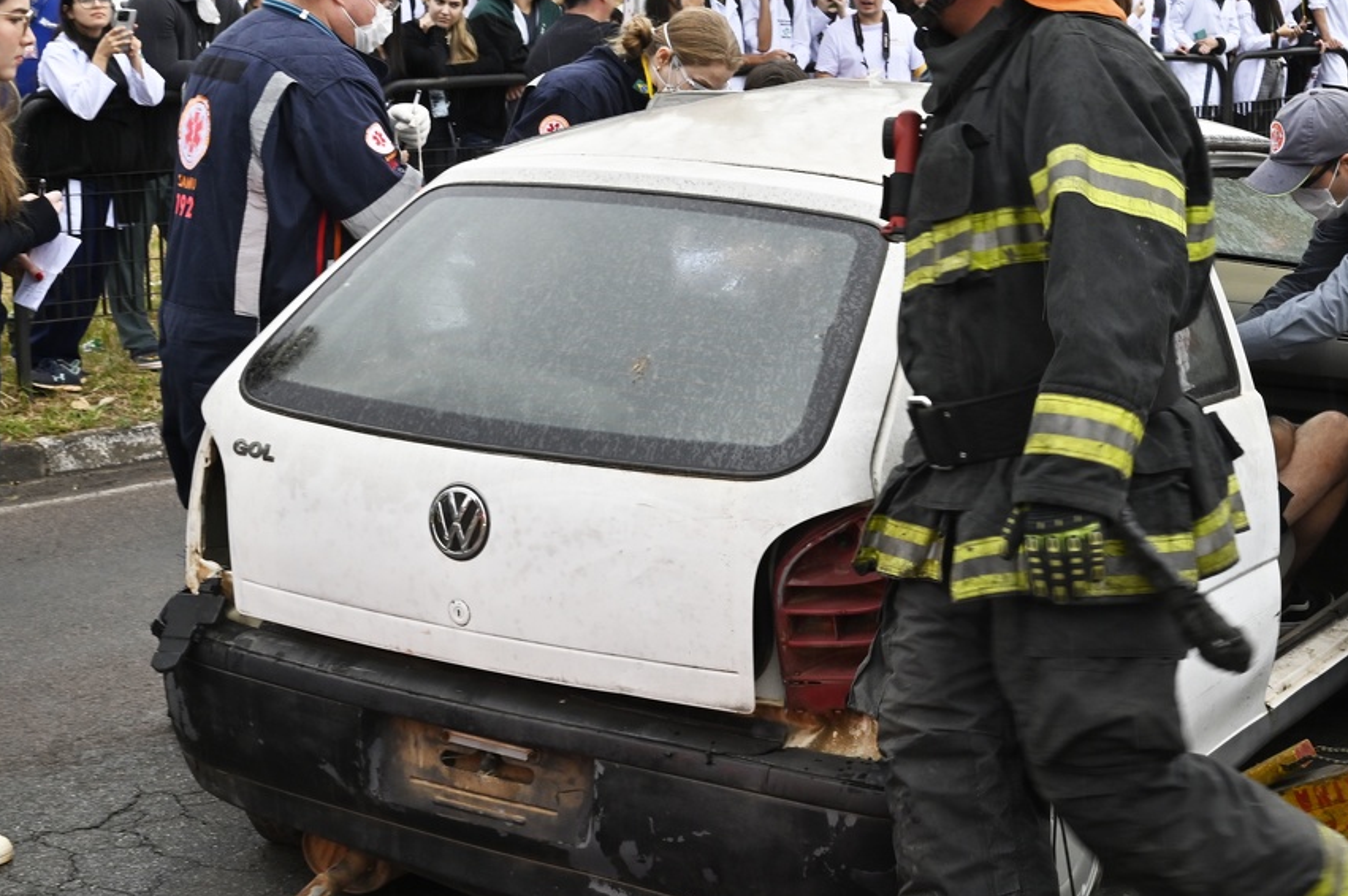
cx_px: 917
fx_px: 2582
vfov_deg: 19.6
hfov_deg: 29.0
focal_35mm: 69
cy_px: 266
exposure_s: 1/125
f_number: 11
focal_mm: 48
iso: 1000
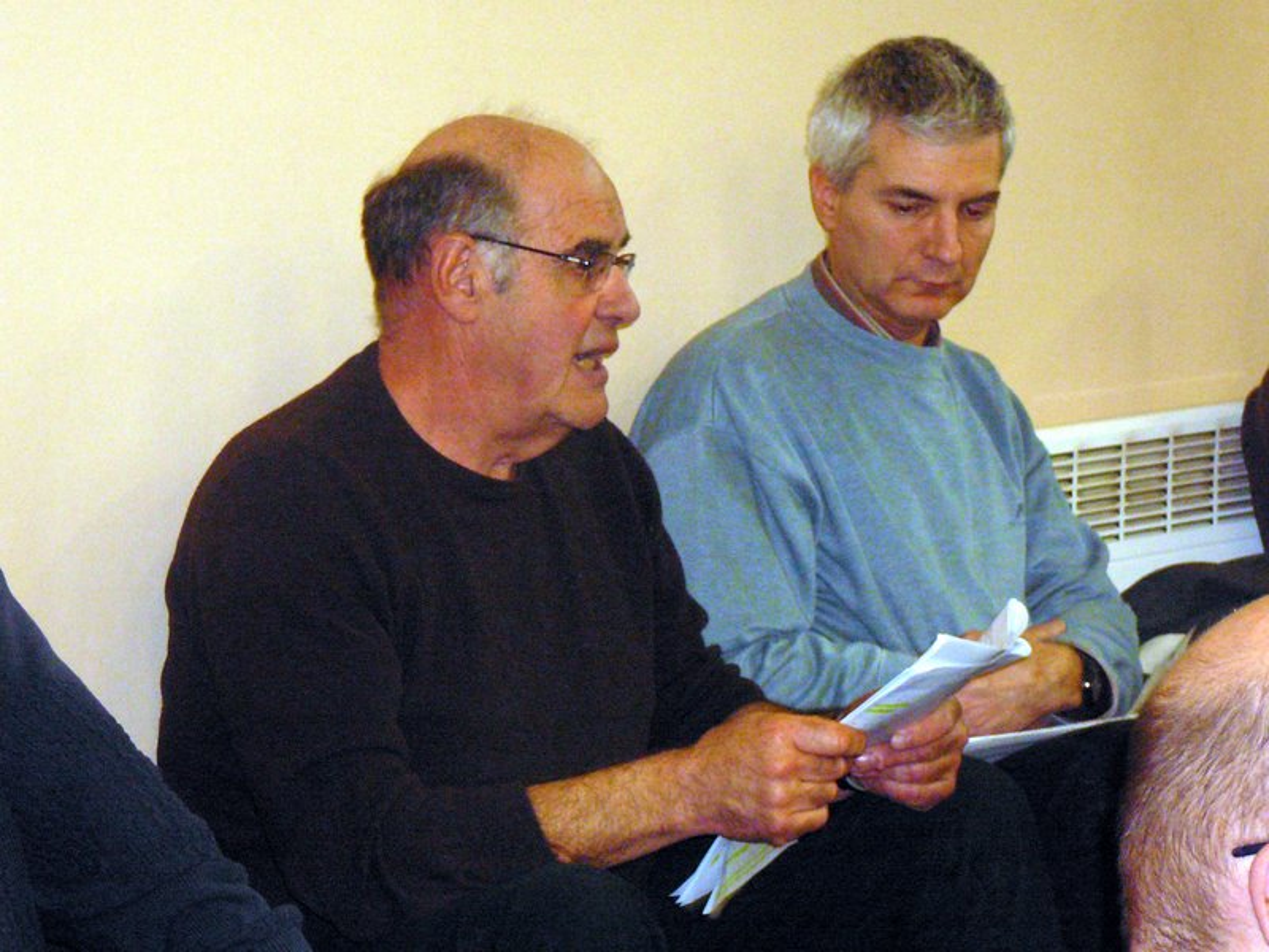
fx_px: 4106
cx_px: 634
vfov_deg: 13.2
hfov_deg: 17.6
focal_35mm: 112
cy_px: 476
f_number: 3.9
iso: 400
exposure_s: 1/30
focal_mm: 16.6
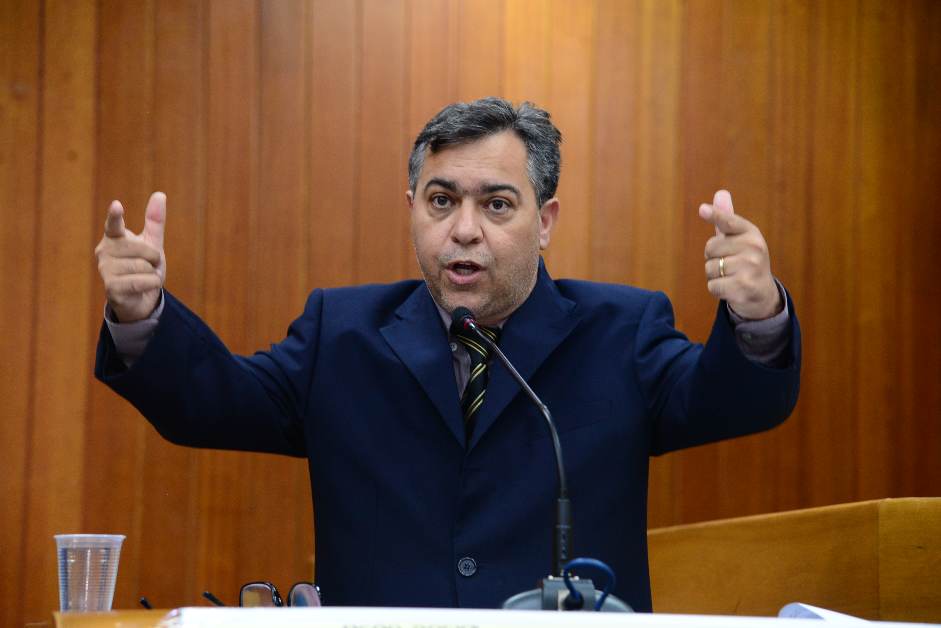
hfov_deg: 17.1
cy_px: 314
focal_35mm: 120
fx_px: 3138
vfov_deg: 11.4
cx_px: 470
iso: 2500
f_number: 4.5
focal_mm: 120
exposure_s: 1/60
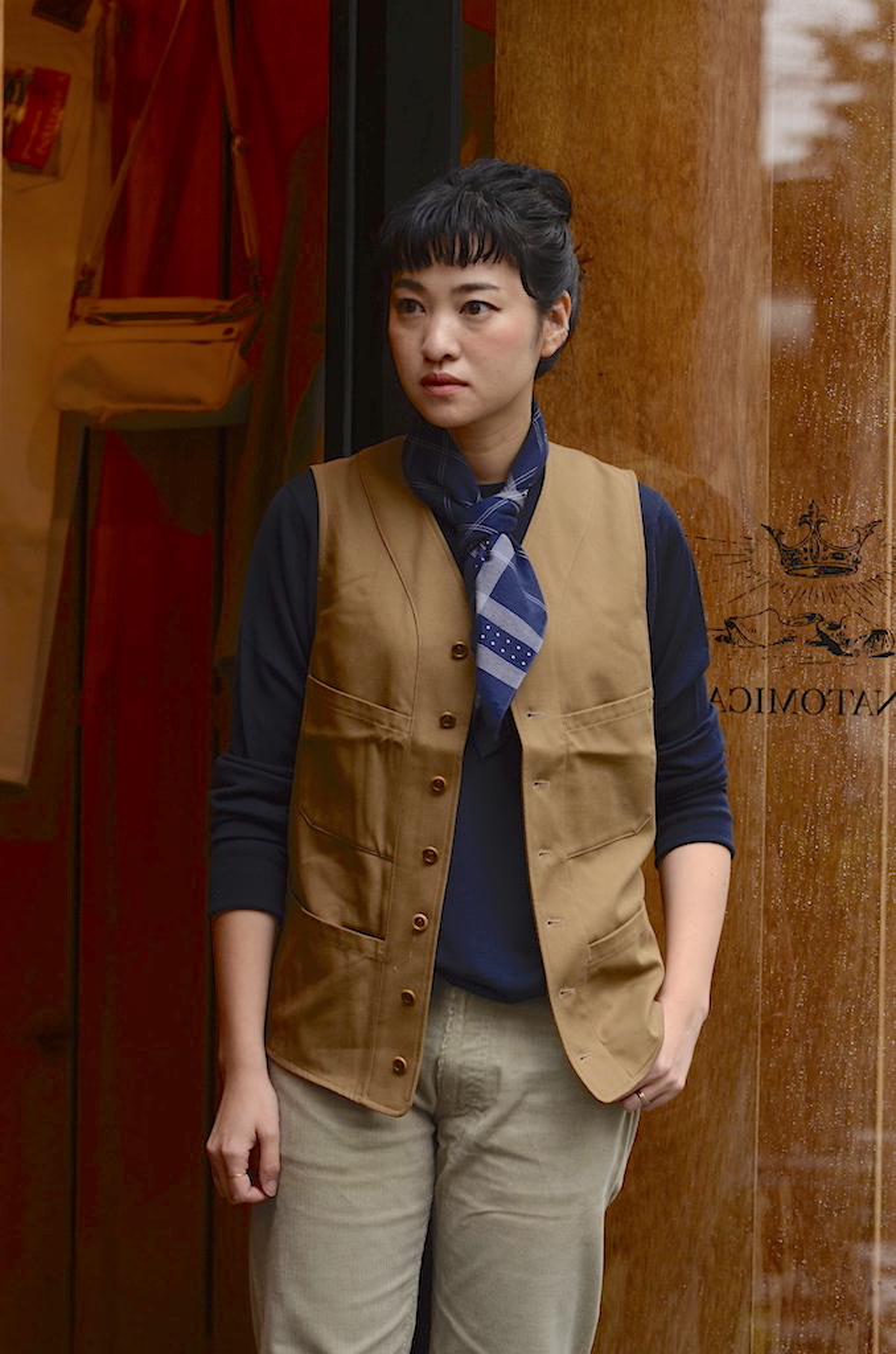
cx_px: 448
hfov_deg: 10.7
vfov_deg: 16.1
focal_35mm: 128
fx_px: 4782
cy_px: 677
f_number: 2.2
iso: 320
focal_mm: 85
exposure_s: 1/60
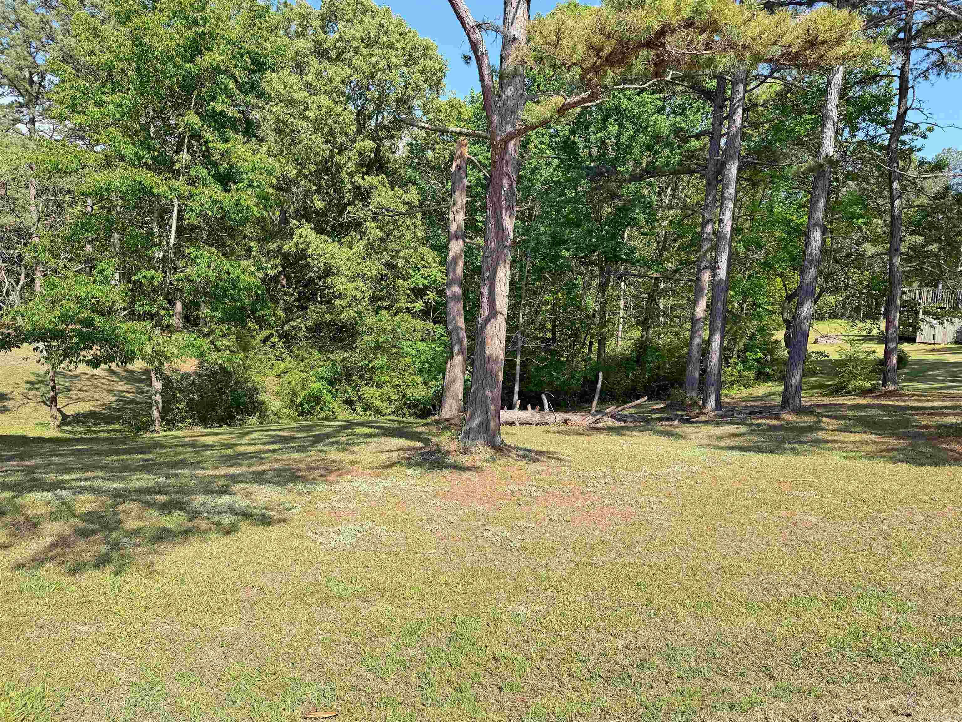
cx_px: 481
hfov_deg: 71.6
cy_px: 361
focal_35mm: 24
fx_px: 667
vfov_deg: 56.8
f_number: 1.78
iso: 80
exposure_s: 1/2299
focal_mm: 6.76
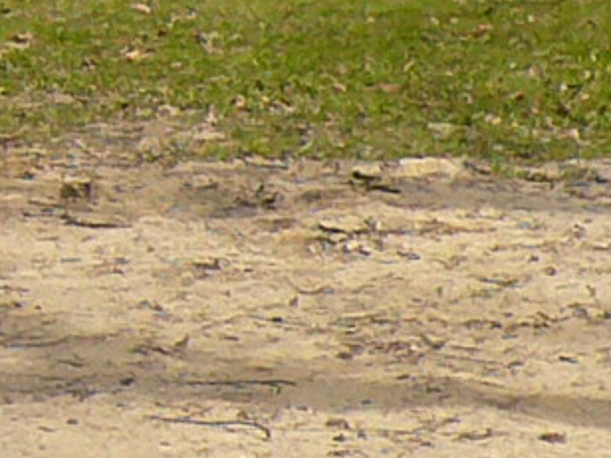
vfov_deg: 6.3
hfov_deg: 8.4
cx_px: -56
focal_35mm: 234
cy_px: 468
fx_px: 4130
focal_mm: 4.9
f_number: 8
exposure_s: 1/200
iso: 100
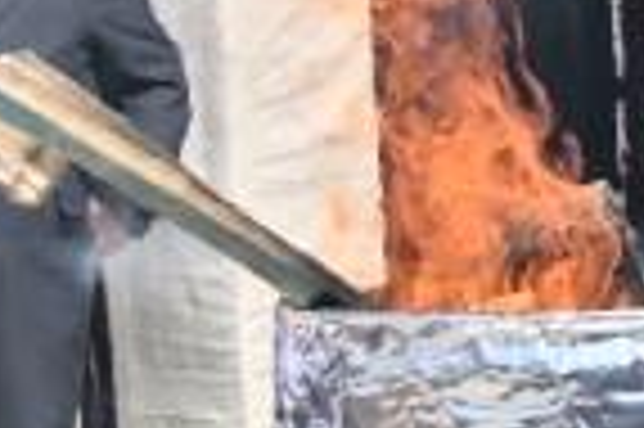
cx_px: 1513
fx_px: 5879
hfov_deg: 6.0
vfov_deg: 4.2
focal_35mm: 329
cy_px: 354
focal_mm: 46
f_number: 4
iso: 125
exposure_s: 1/2000
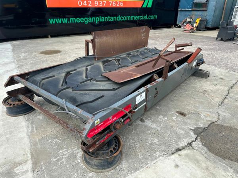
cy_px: 89
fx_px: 165
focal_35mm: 24
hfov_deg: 71.6
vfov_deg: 56.8
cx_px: 119
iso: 80
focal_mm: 6.86
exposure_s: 1/1812
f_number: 1.78
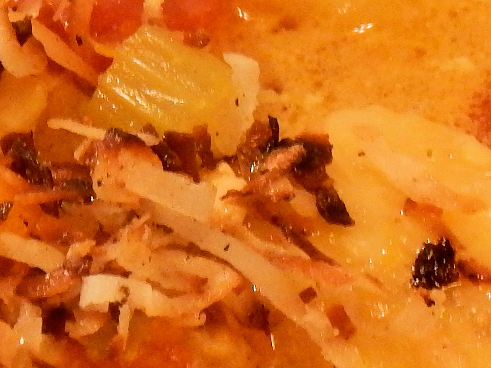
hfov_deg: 4.6
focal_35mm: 430
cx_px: 458
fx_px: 6098
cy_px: 646
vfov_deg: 3.4
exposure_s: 1/15
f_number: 4.4
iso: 400
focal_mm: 16.6
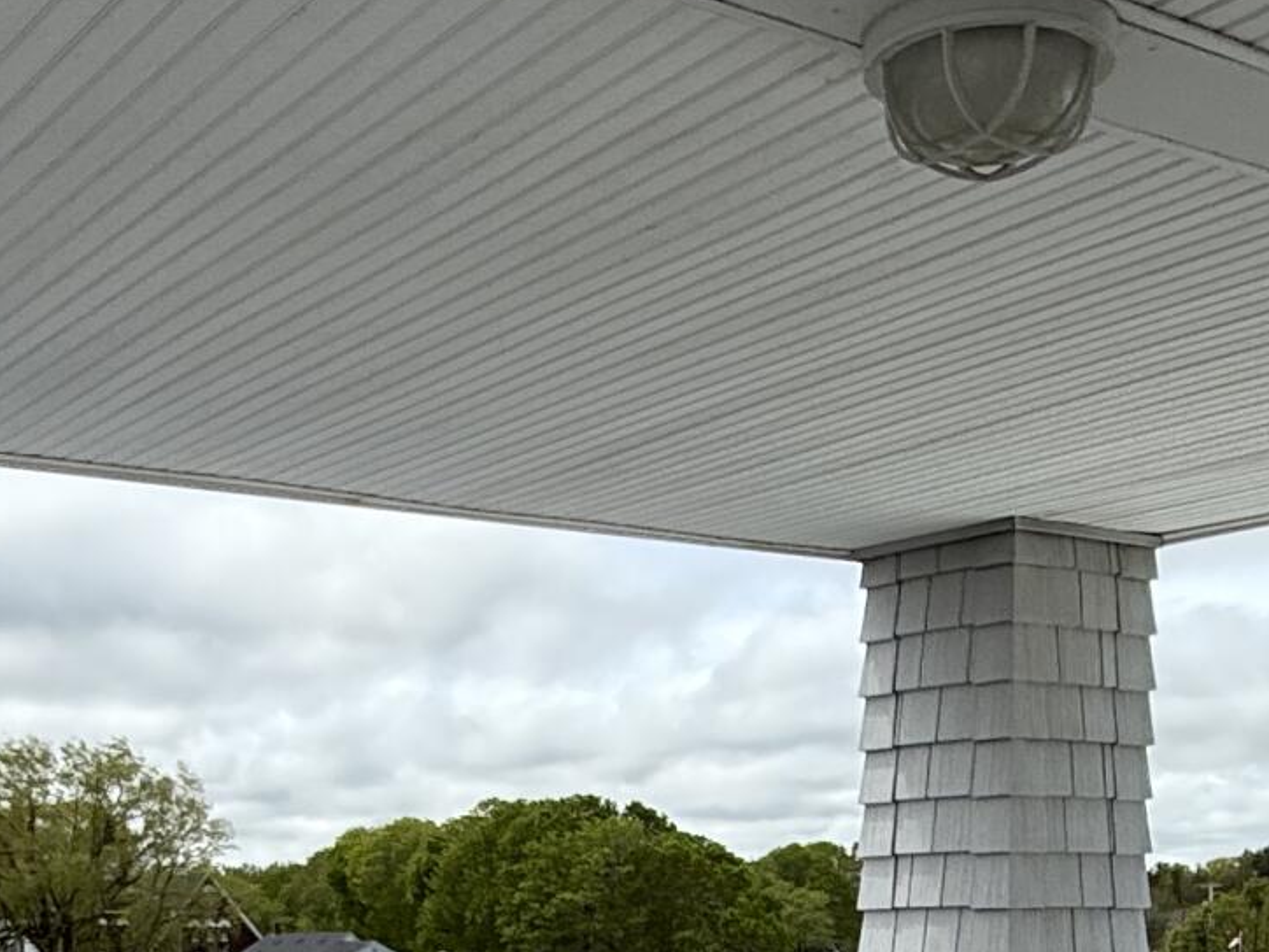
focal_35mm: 58
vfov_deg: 22.3
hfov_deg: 33.2
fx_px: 2126
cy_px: 1275
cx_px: 647
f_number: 2.2
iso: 50
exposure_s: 1/2320
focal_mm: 2.22
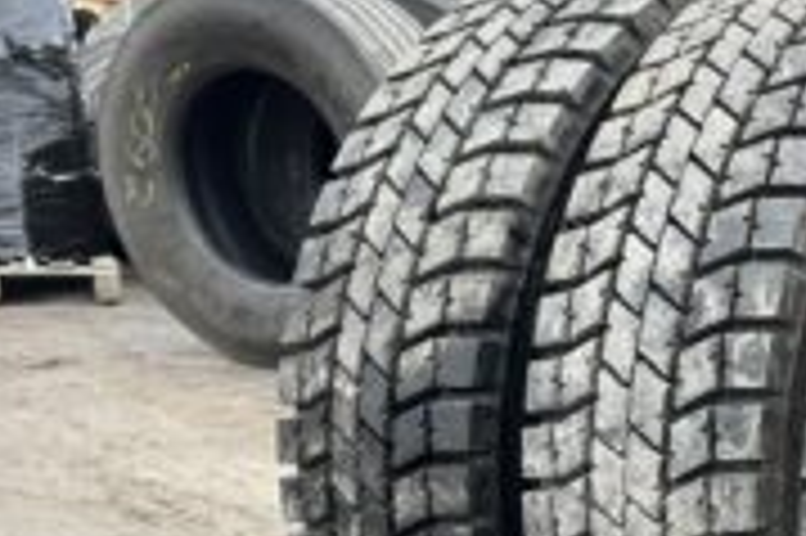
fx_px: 1454
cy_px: 502
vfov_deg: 20.4
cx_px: 919
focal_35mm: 65
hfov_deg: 27.9
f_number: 1.5
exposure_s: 1/236
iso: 40
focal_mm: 5.7
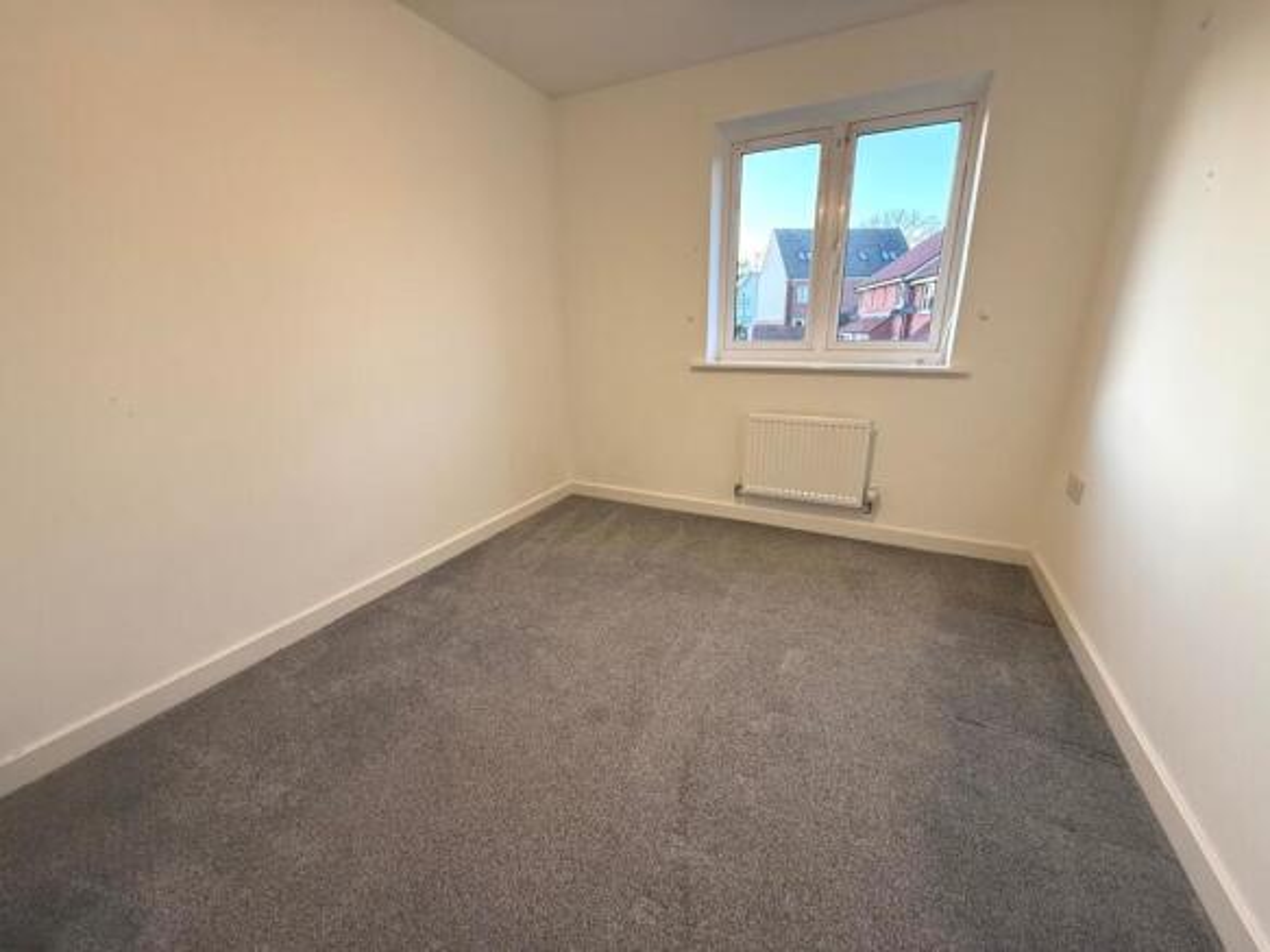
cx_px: 635
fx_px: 514
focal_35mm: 14
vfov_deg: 85.7
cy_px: 476
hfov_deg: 102.1
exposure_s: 1/99
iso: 320
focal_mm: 2.22
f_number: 2.2
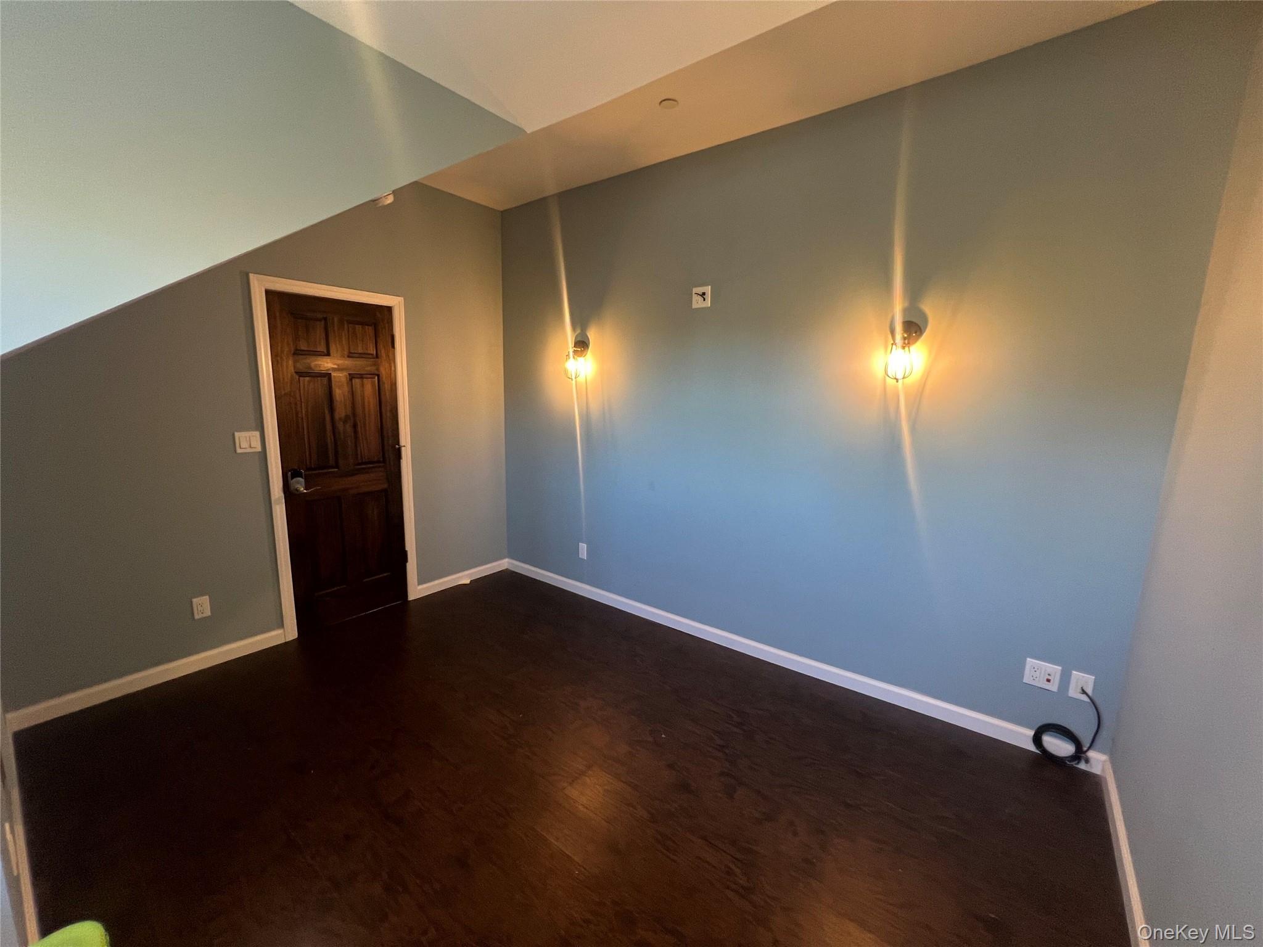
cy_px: 474
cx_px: 632
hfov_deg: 106.2
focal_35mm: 13
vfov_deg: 89.9
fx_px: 474
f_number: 1.8
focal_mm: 1.57
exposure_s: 1/60
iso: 160
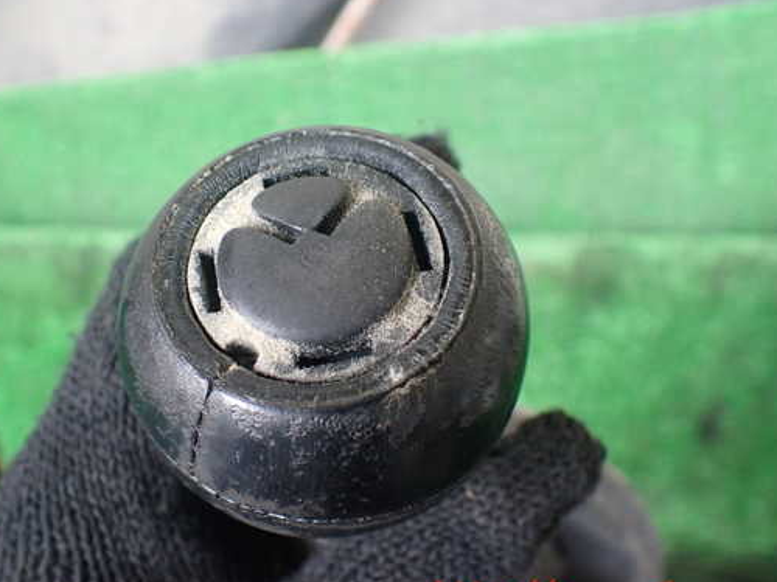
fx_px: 808
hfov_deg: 51.1
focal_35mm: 36
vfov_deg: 39.6
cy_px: 267
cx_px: 320
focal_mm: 5.4
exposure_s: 1/125
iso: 400
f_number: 2.3
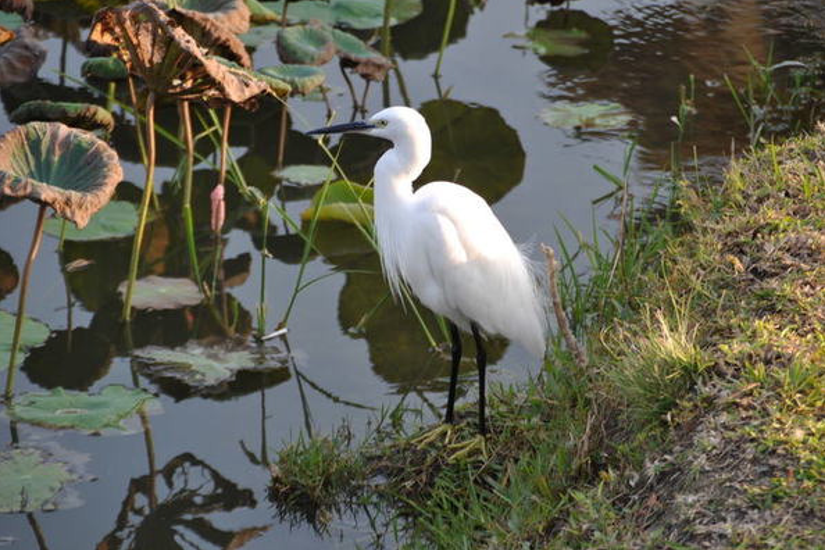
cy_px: 274
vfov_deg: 4.5
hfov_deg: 6.8
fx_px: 6943
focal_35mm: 303
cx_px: 415
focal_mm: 200
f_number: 6.3
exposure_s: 1/60
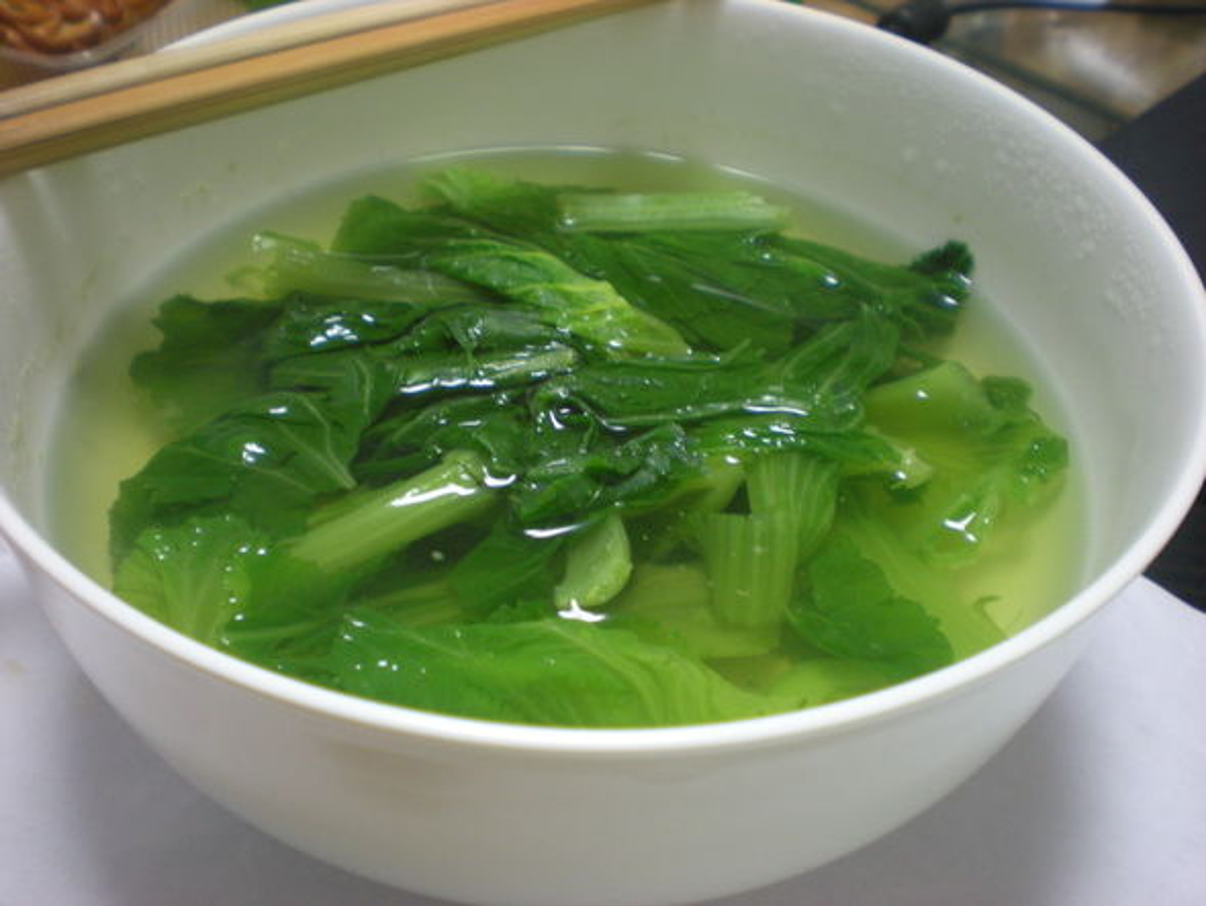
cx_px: 603
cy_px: 453
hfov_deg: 49.0
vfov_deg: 37.7
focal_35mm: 38
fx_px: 1324
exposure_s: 1/8.1
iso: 200
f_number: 3.1
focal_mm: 6.3
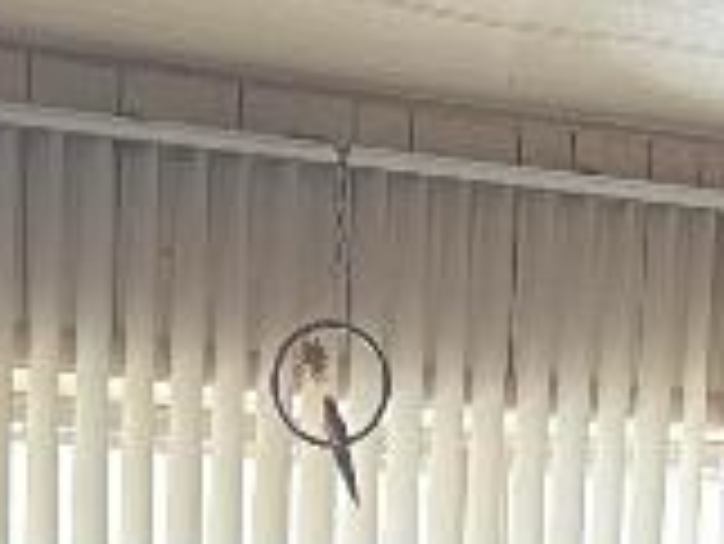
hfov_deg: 11.9
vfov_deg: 8.4
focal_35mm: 165
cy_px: 1178
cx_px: 580
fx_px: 3454
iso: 160
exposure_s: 1/60
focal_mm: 5.7
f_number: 1.5
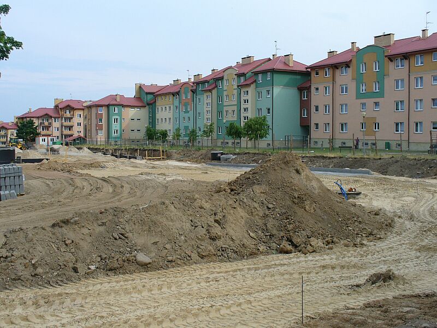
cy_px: 164
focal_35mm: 41
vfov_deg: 35.1
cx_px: 218
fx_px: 518
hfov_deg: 45.8
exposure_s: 1/200
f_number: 5.6
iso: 80
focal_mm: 6.1
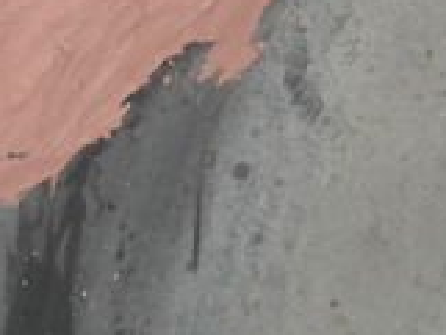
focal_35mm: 151
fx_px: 1947
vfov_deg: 9.8
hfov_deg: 13.0
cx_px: 307
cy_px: 138
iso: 100
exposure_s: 1/60
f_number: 2.8
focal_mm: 7.9
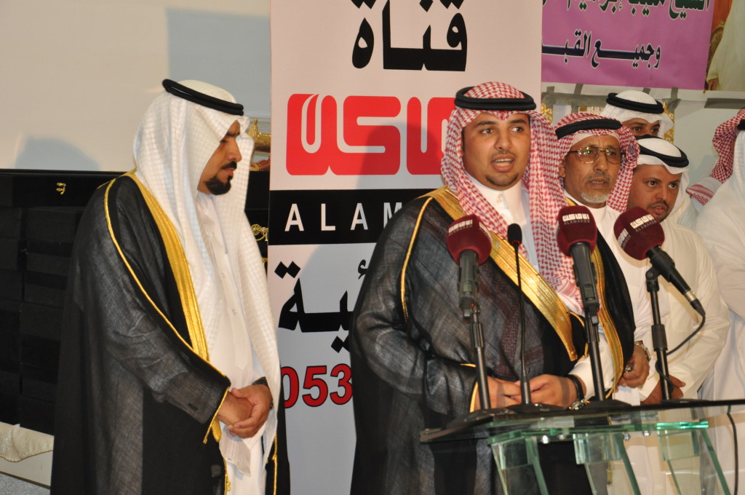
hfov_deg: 26.0
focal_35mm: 78
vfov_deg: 17.4
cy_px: 248
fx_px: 1612
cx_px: 372
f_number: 6.3
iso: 1000
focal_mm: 52
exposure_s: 1/80
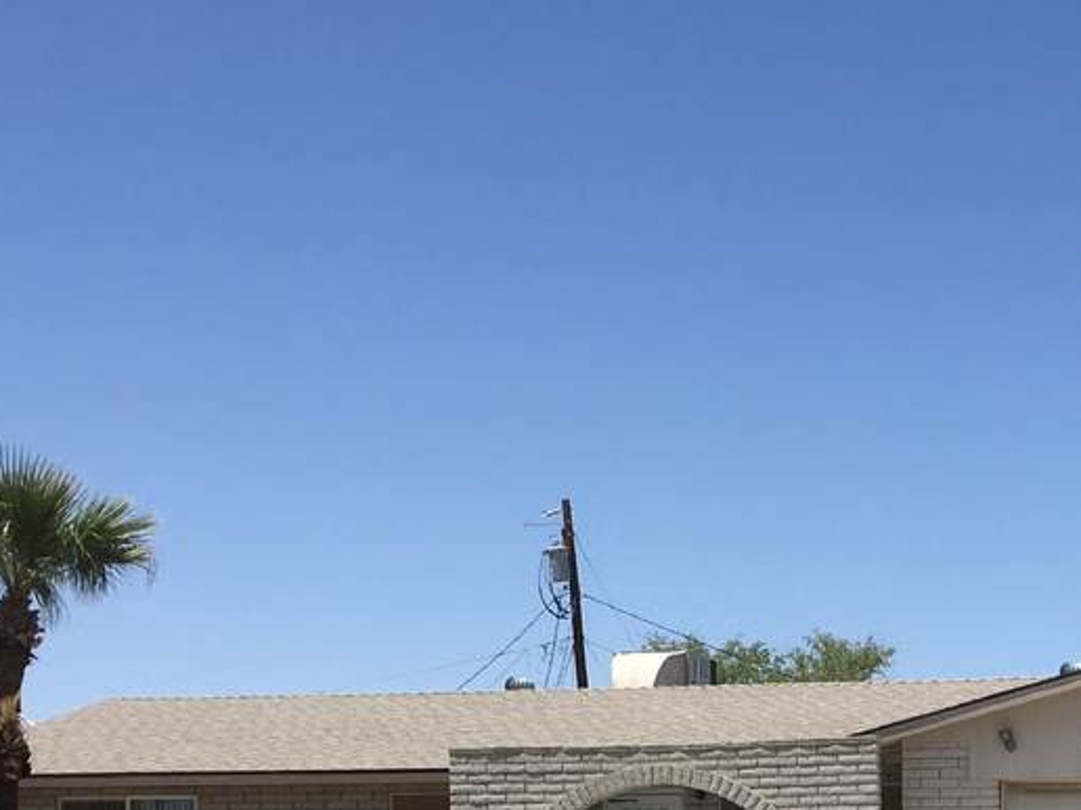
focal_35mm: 72
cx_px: 926
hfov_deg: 26.3
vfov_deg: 19.2
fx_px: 2248
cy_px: 988
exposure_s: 1/2404
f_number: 2.2
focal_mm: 4.15
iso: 25
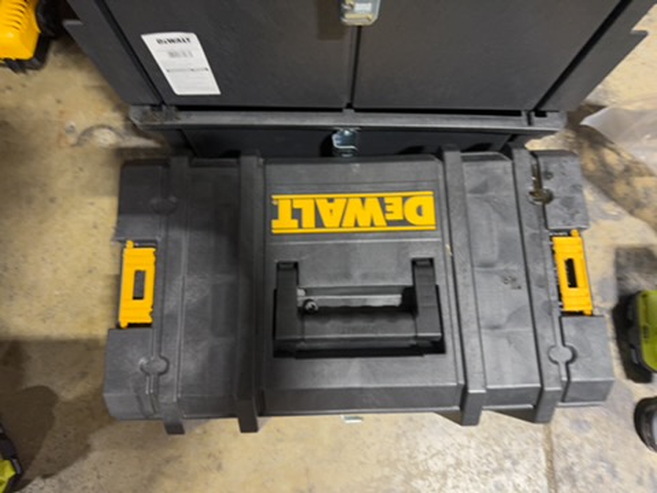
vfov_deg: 56.8
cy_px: 246
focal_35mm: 24
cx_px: 328
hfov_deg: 71.6
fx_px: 456
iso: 500
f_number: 1.78
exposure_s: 1/30
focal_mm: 6.76
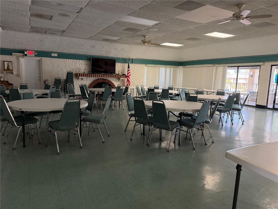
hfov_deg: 71.6
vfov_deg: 56.8
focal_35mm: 24
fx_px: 193
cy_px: 104
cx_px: 139
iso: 320
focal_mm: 6.76
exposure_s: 1/120
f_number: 1.78
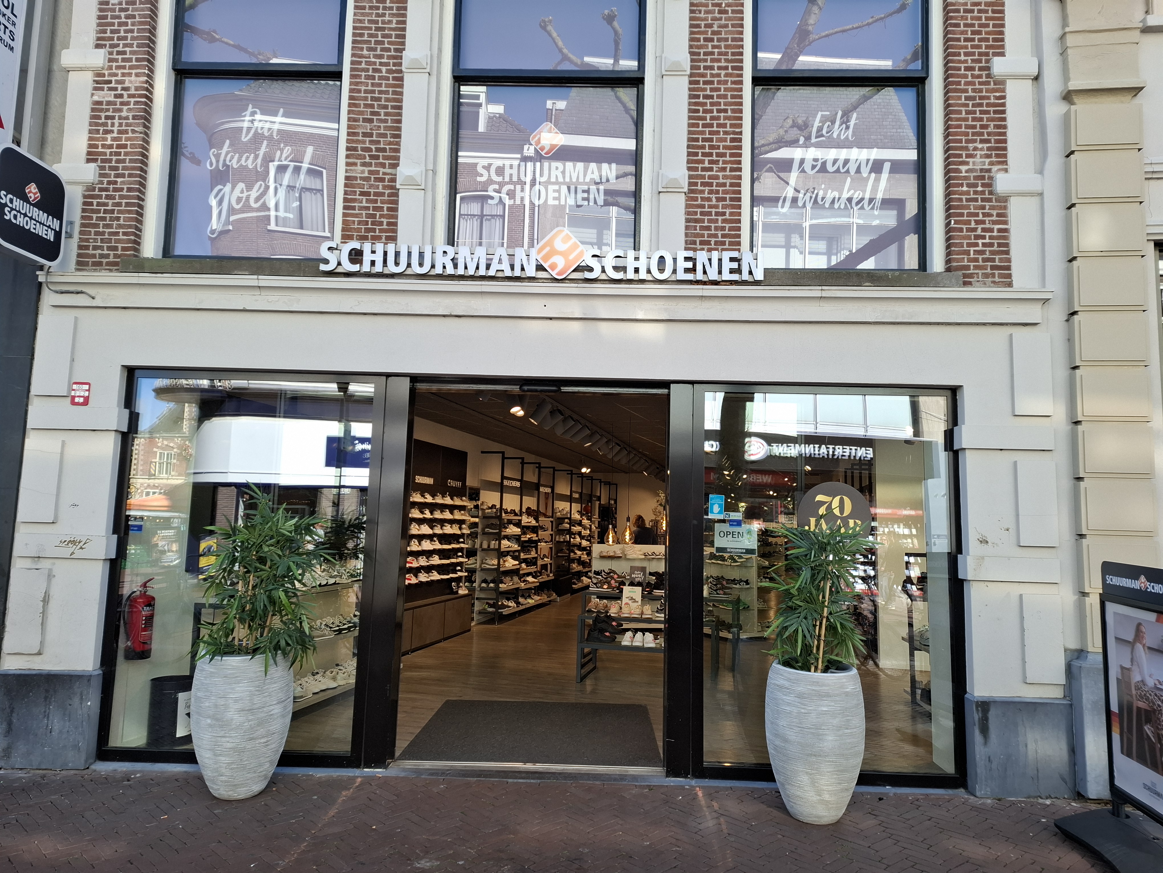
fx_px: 773
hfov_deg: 73.9
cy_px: 436
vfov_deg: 58.9
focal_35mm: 23
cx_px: 582
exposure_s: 1/289
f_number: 1.8
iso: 50
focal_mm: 5.54
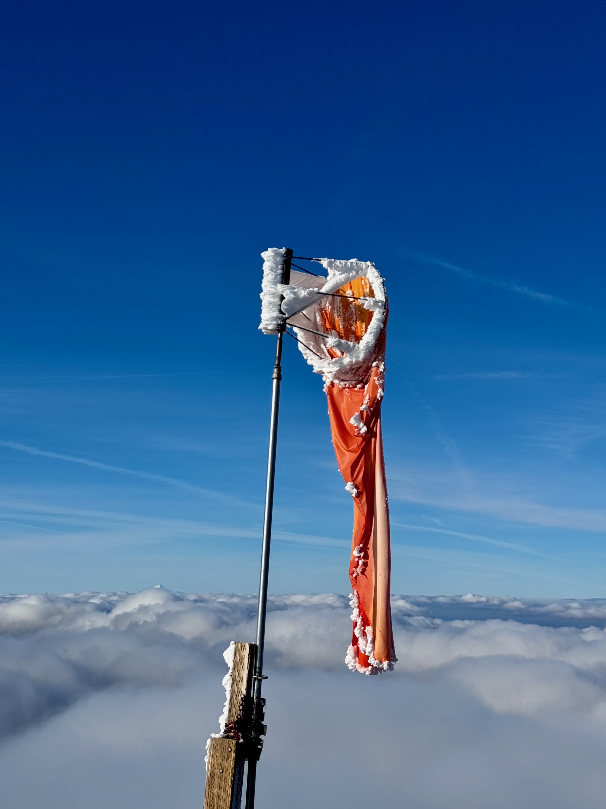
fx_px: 1120
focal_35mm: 48
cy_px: 404
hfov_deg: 30.3
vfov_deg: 39.7
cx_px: 303
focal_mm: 6.76
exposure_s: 1/12500
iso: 80
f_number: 1.78
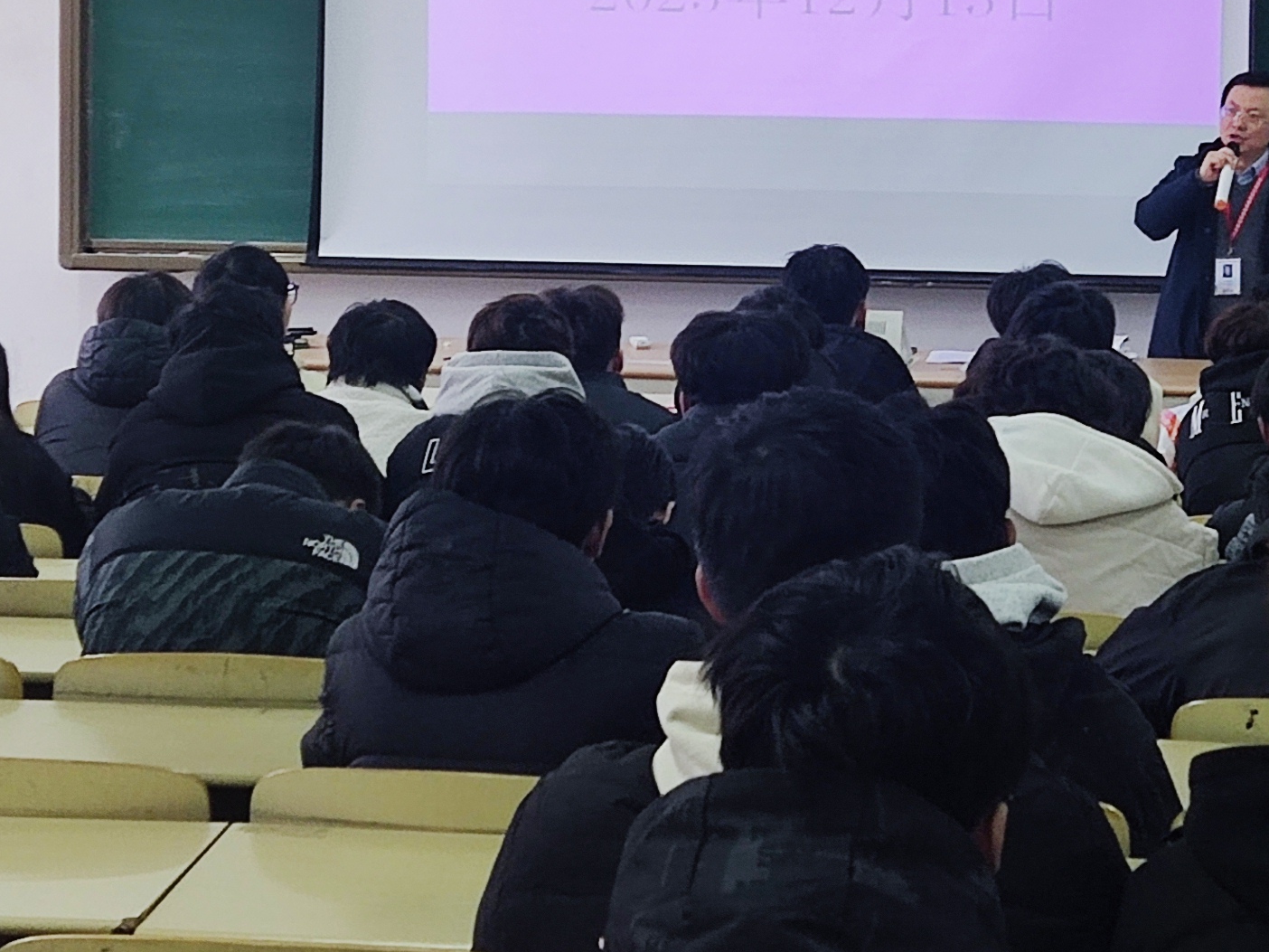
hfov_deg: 17.2
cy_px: 155
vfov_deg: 12.9
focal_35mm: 114
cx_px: 860
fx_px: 4179
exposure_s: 1/50
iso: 143
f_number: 1.79
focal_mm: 4.71
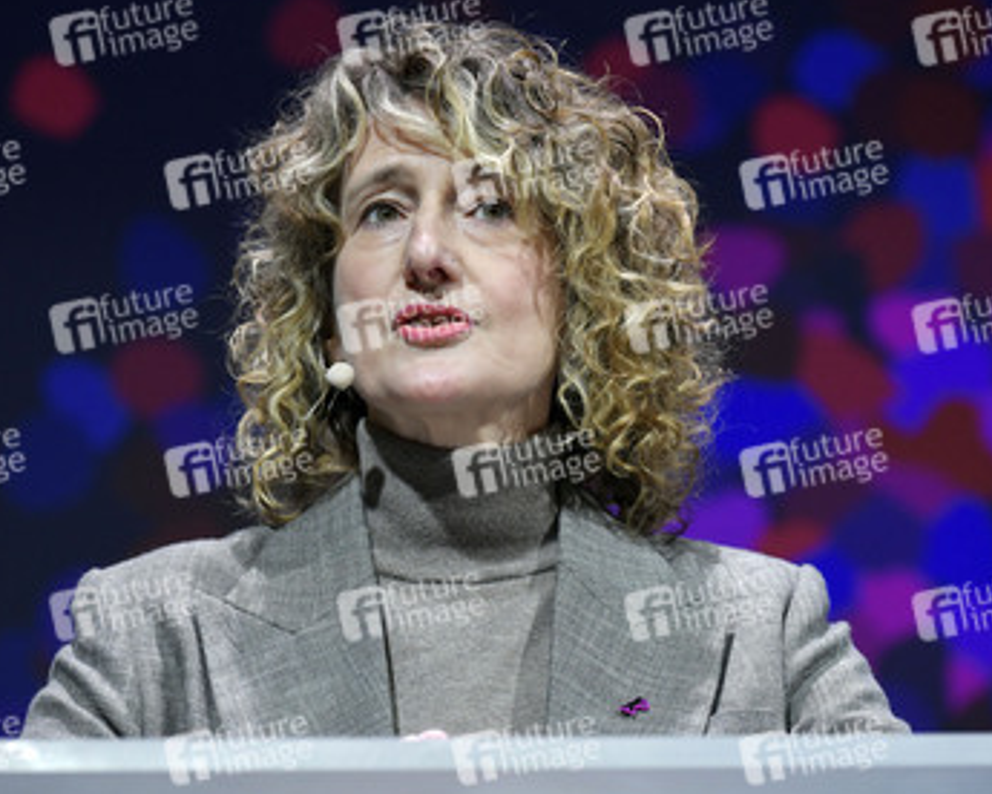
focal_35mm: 233
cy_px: 391
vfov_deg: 6.6
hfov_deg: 8.3
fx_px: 6841
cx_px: 450
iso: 2000
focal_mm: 190
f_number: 6.3
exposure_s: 1/200
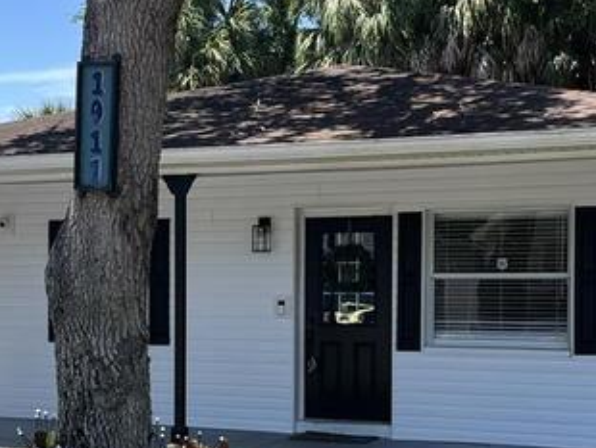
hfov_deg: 28.9
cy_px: 315
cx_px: 260
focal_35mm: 67
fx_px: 1154
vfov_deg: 21.8
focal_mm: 5.1
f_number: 1.6
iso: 50
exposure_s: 1/1266
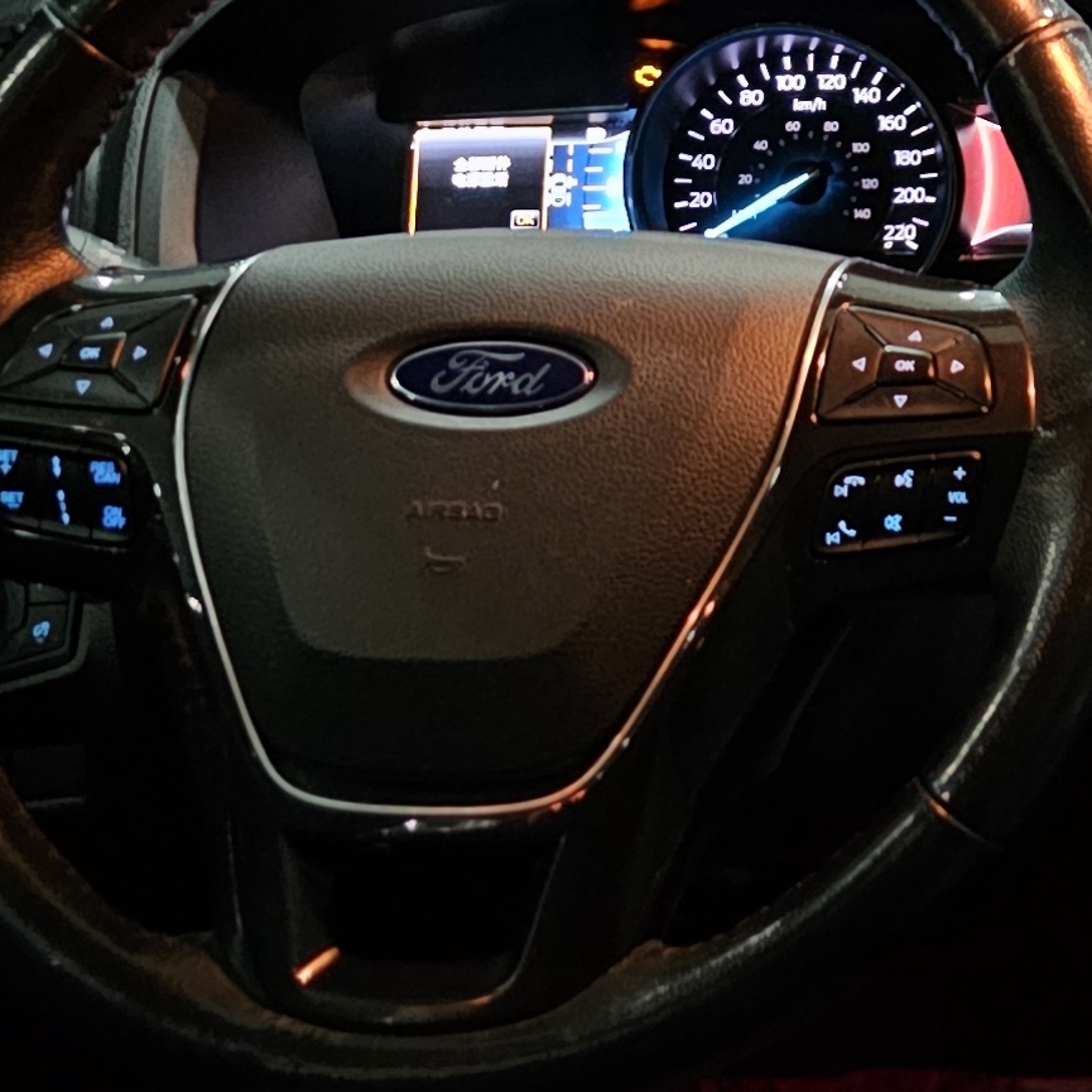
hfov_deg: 16.7
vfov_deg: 17.3
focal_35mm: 94
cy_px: -367
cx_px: 1675
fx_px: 3355
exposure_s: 1/24
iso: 800
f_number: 1.7
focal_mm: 6.3
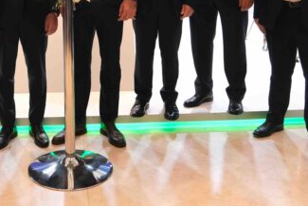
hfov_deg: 33.6
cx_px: 100
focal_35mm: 59
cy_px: -18
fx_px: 505
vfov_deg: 21.8
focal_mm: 16.5
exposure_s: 1/105
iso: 1600
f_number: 2.8
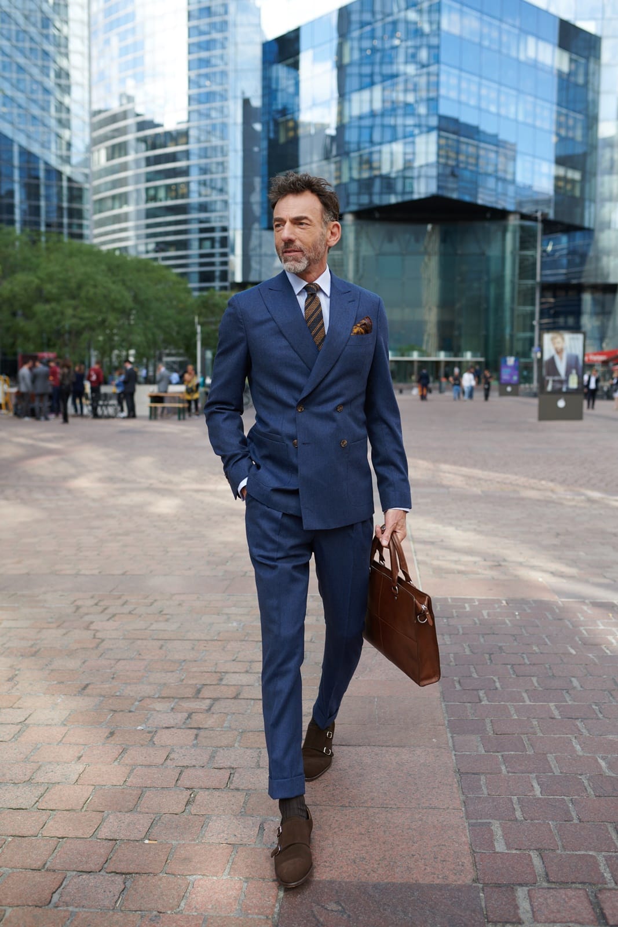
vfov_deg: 54.4
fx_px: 901
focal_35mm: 35
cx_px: 309
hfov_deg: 37.9
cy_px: 464
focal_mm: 35
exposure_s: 1/500
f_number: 2.8
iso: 110
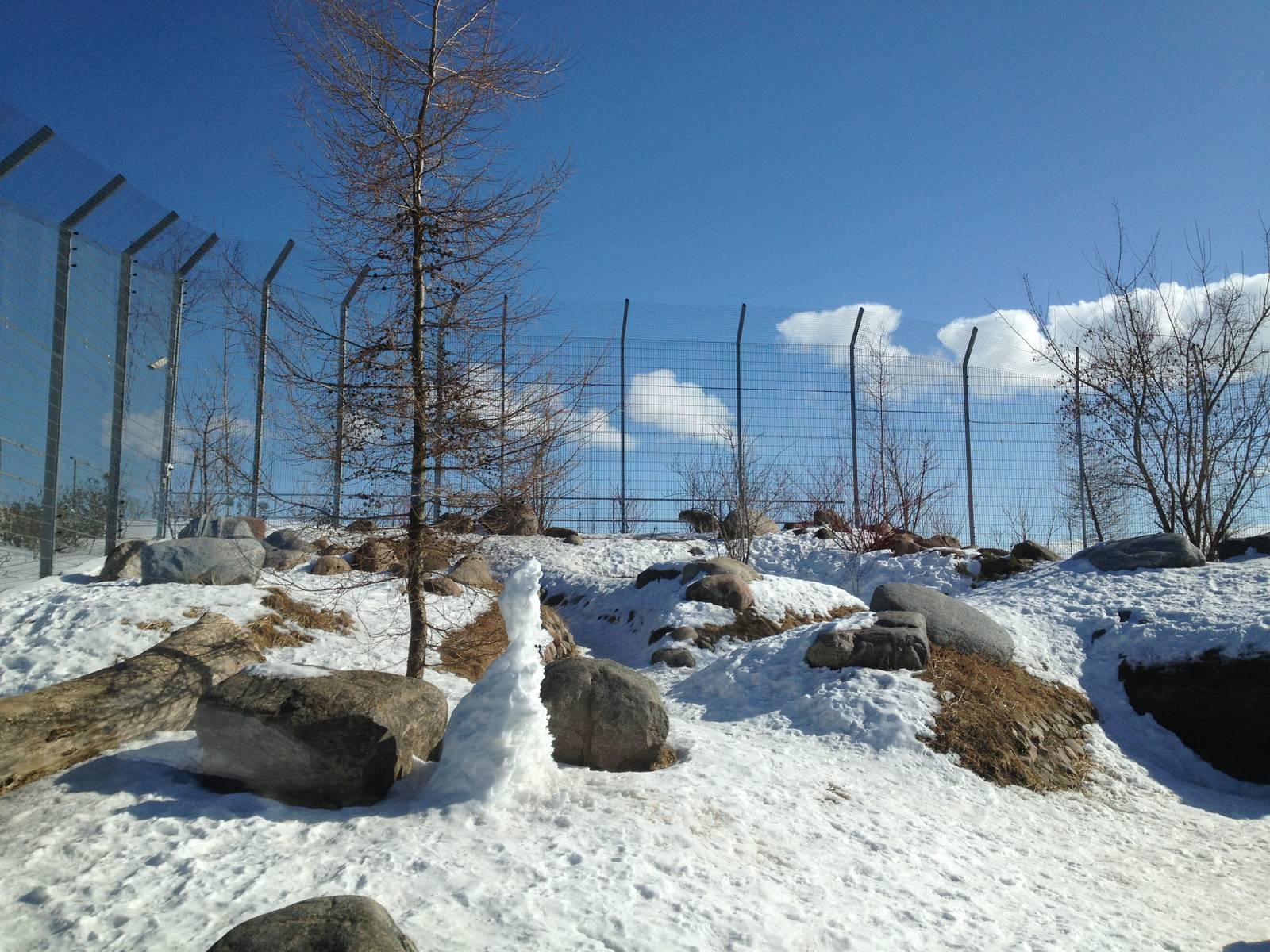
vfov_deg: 40.7
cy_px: 476
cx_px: 635
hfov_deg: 52.6
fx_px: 1284
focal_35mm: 35
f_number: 2.4
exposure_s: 1/3247
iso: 50
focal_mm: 4.28
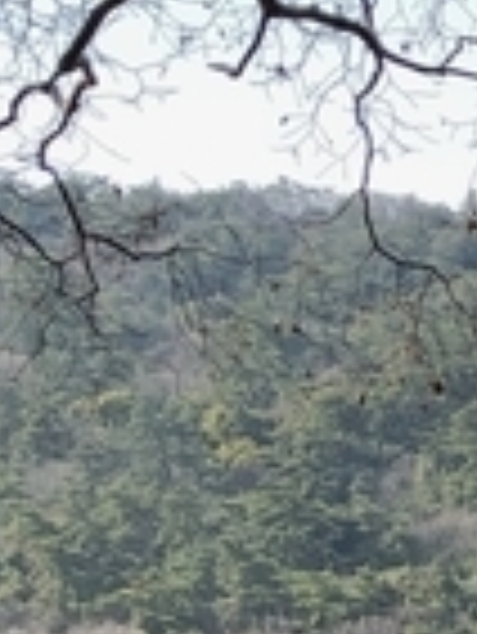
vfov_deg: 11.6
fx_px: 2917
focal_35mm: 159
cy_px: 1111
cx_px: 954
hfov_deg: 8.8
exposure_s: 1/1043
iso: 20
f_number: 1.8
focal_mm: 3.99
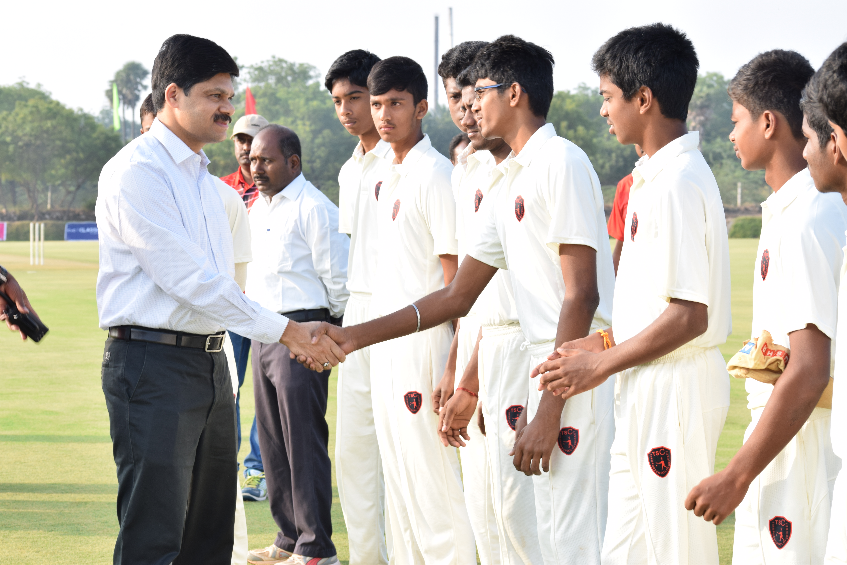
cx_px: 424
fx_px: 2470
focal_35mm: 105
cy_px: 282
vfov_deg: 13.0
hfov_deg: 19.5
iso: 200
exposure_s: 1/100
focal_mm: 70
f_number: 8
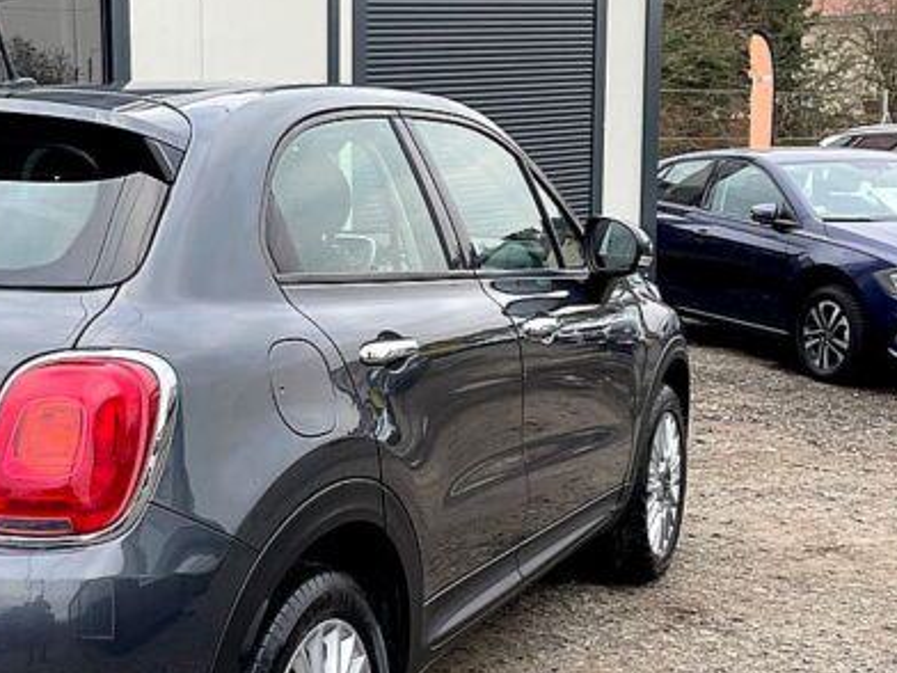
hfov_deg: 33.7
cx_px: 46
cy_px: 304
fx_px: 1373
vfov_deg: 27.5
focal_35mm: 53
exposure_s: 1/121
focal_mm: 4.2
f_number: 1.6
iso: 100
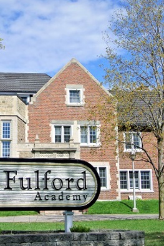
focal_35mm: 64
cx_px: 55
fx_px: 437
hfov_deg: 21.2
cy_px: 124
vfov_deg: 31.4
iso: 100
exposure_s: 1/800
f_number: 5
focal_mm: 15.7
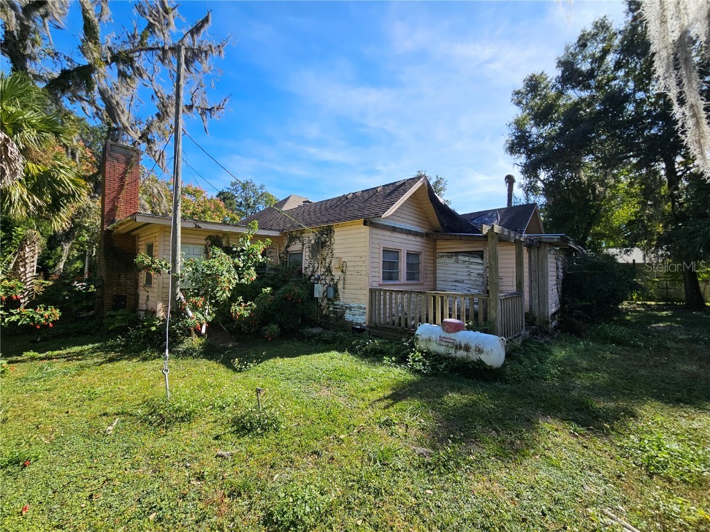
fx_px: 267
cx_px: 355
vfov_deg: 89.9
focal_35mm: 13
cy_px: 266
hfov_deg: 106.2
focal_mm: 2.2
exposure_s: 1/1402
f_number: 2.2
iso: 50
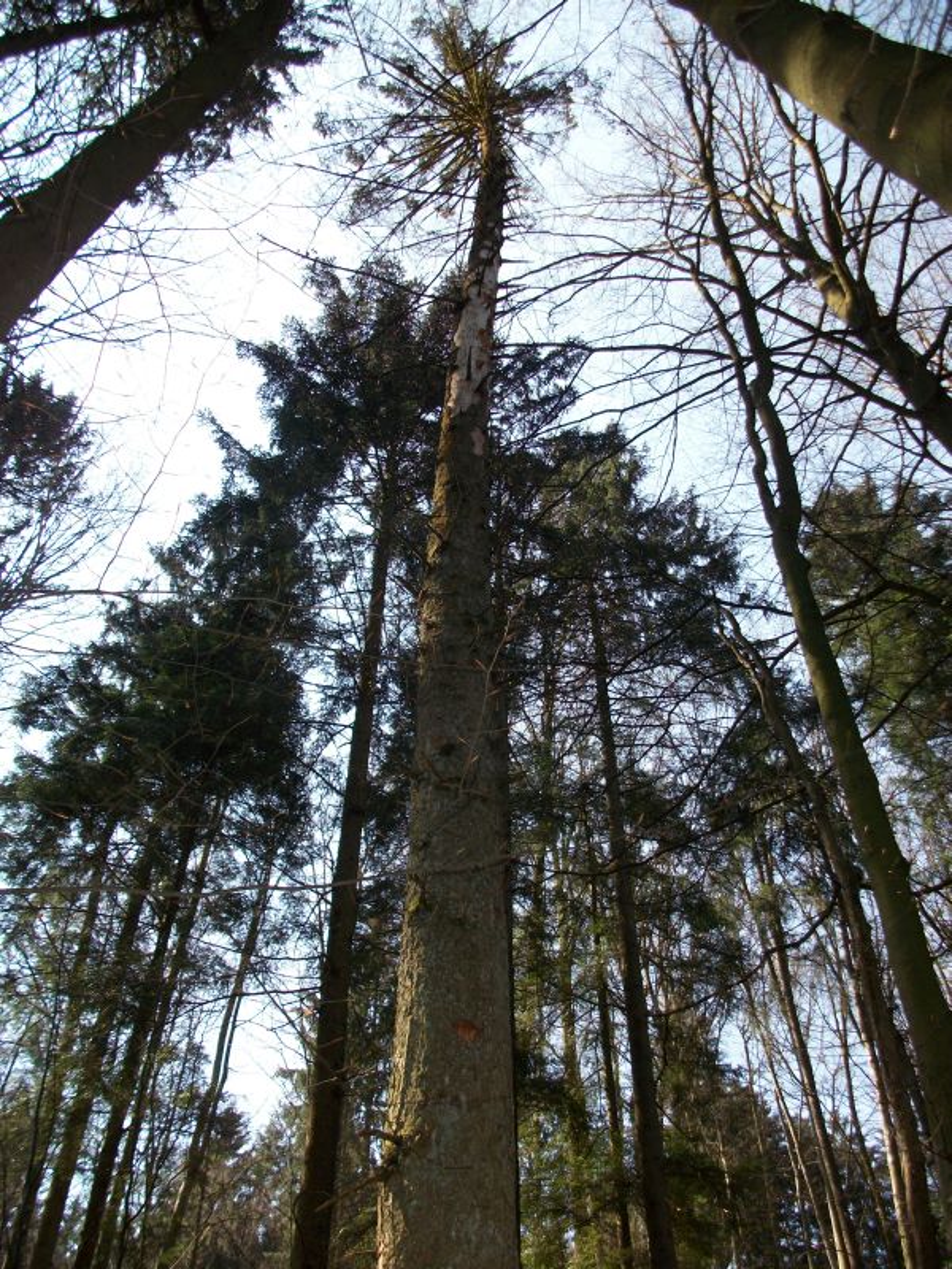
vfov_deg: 58.4
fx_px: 1137
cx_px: 476
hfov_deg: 45.4
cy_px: 634
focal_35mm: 31
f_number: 2.9
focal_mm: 5.7
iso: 80
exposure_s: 1/299
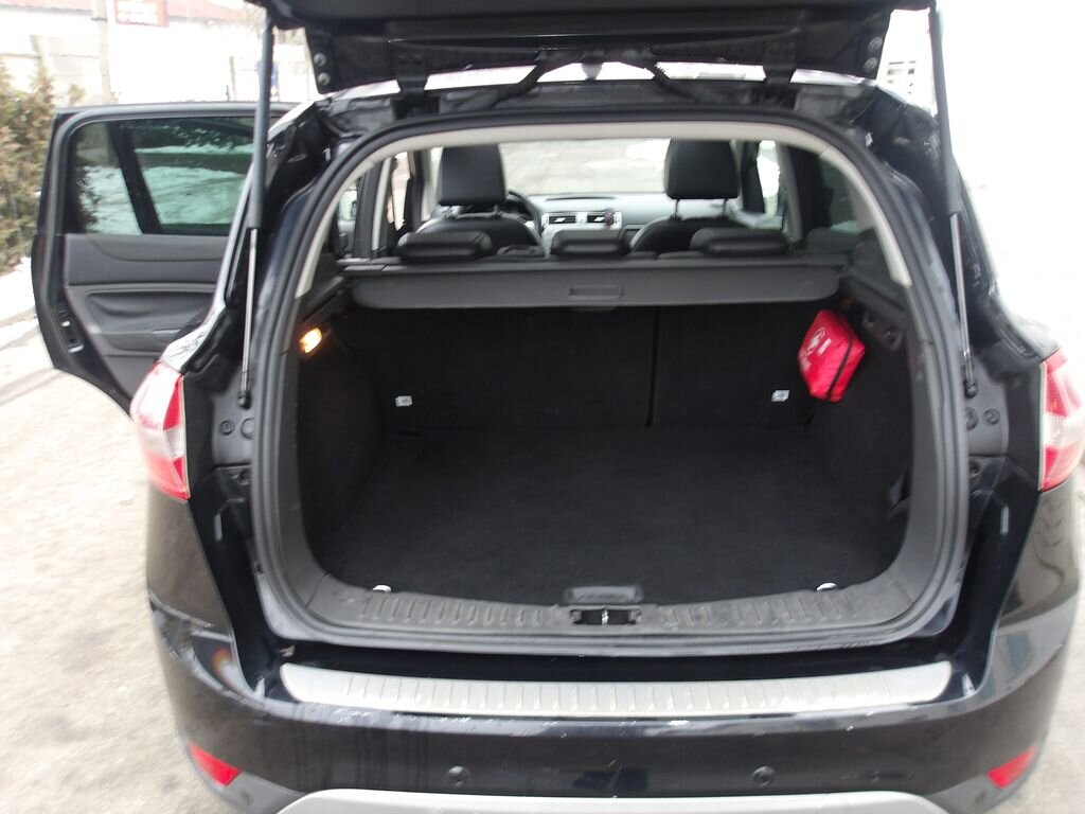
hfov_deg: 65.3
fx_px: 846
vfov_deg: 51.4
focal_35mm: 27
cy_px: 407
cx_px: 542
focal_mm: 4.9
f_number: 3
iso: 160
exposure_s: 1/15
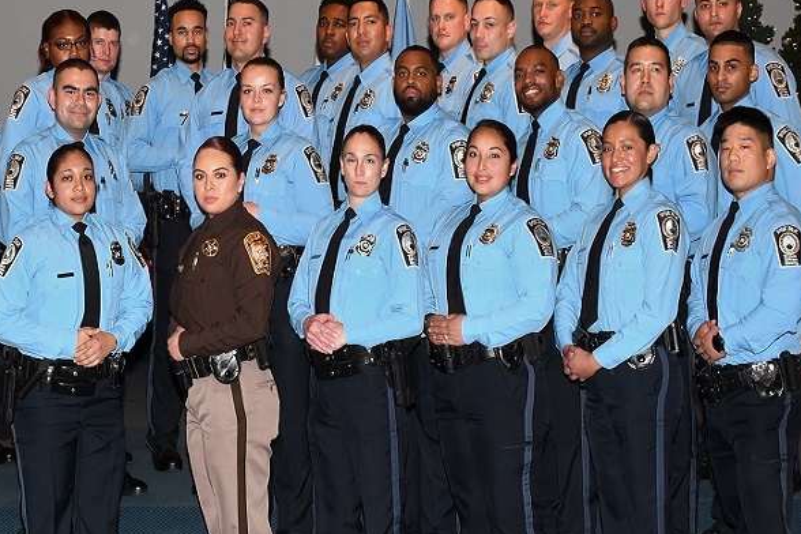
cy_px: 253
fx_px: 1135
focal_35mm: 51
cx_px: 173
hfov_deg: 37.6
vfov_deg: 26.5
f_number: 7.1
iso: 400
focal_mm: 20
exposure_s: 1/60
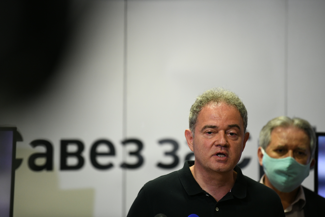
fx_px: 1805
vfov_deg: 6.9
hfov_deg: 10.3
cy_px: 108
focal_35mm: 200
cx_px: 162
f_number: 2.8
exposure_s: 1/100
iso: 1600
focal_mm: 200
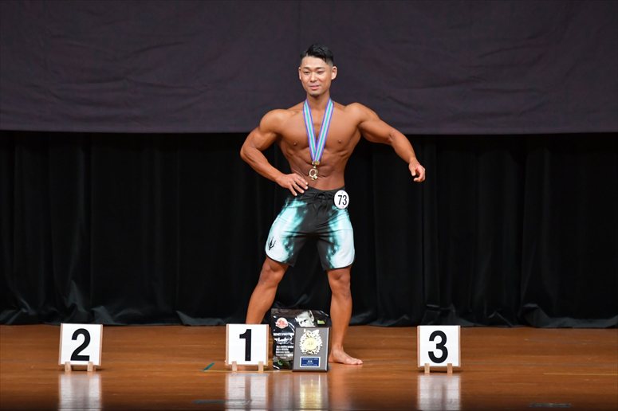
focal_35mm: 270
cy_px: 206
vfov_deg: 5.1
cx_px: 309
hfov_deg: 7.6
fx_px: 4633
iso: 4000
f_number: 5.6
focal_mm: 180
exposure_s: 1/400
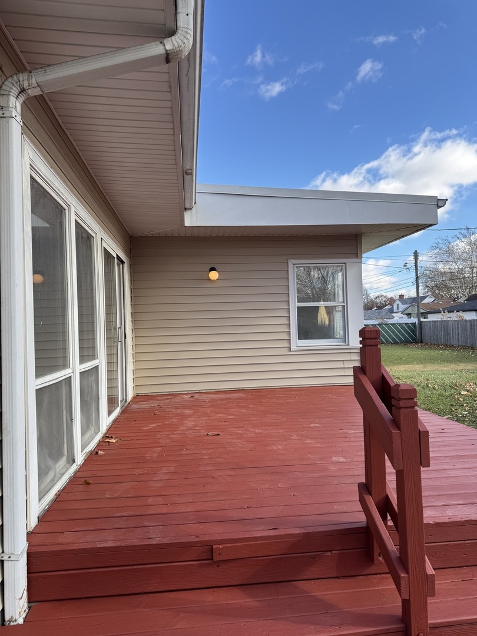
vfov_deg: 71.6
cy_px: 318
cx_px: 238
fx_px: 441
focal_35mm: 24
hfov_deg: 56.8
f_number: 1.78
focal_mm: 6.76
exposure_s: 1/1311
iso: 80
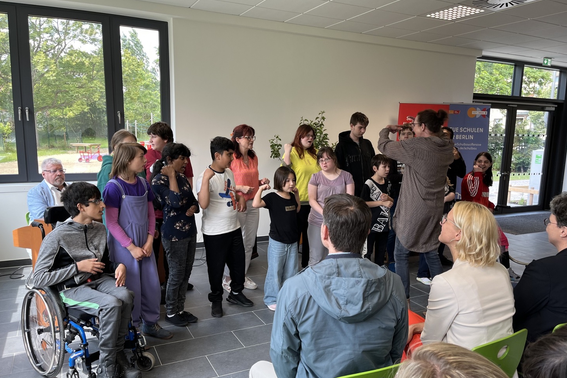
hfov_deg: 65.5
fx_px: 441
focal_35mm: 28
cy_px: 206
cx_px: 291
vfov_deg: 46.3
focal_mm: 5.1
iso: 40
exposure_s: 1/121
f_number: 1.6
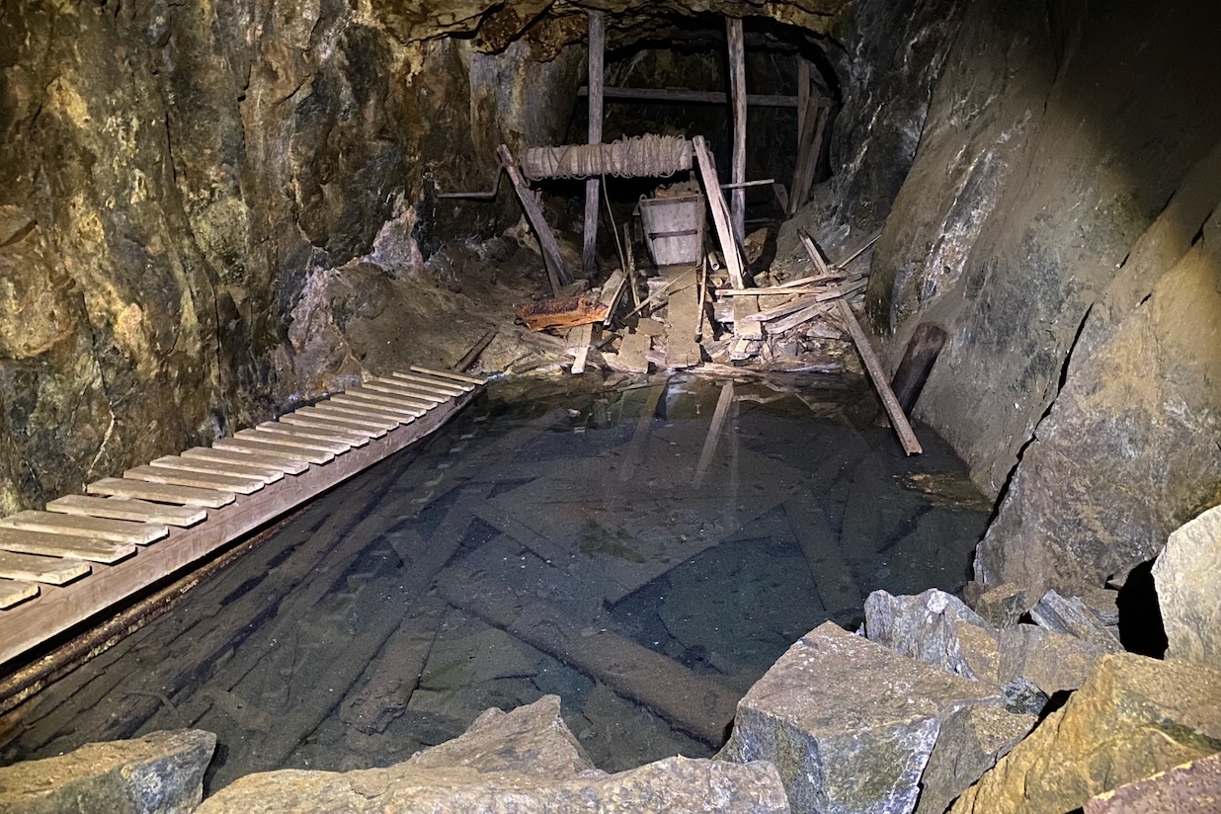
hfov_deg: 65.5
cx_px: 620
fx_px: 950
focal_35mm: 28
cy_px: 459
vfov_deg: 46.3
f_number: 1.8
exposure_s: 1/7
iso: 500
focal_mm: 4.25
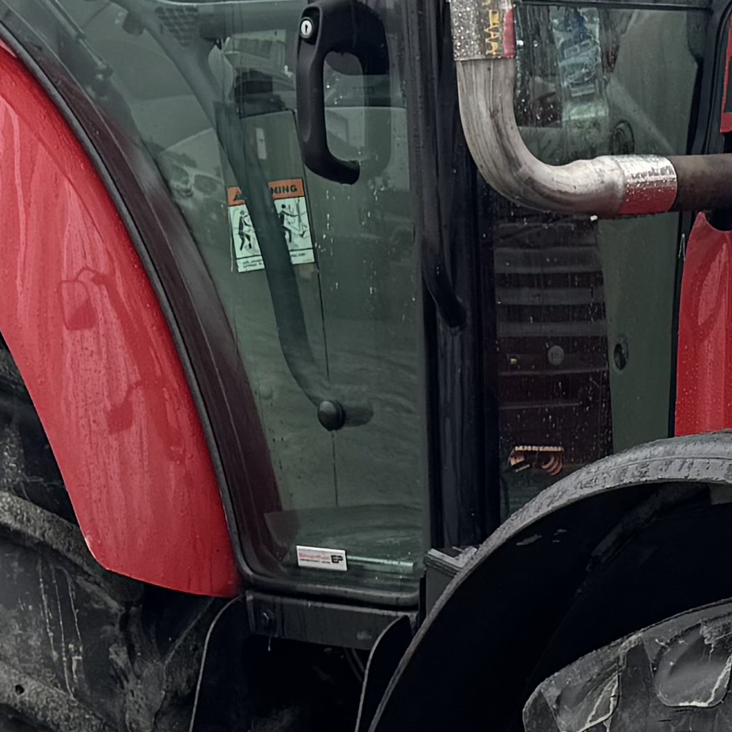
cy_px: 614
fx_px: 3134
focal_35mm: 131
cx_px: 813
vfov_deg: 13.2
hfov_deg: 13.1
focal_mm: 6.76
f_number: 1.78
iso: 80
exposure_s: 1/506
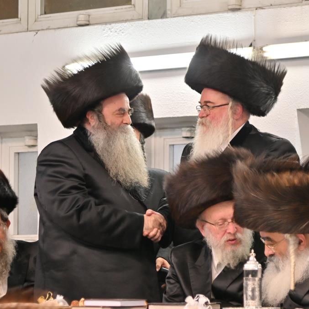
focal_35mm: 189
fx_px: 1909
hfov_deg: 9.2
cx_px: 208
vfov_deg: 9.3
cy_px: 155
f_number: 4
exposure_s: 1/400
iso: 640
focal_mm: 98
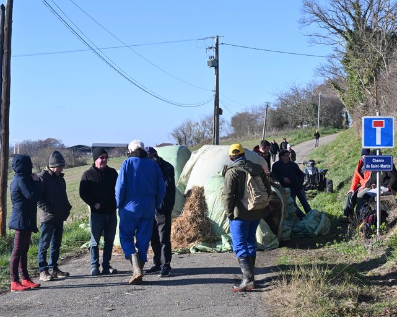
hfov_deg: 23.8
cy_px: 157
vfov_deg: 19.2
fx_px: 939
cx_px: 233
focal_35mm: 80
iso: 500
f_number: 11
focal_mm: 70
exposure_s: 1/500
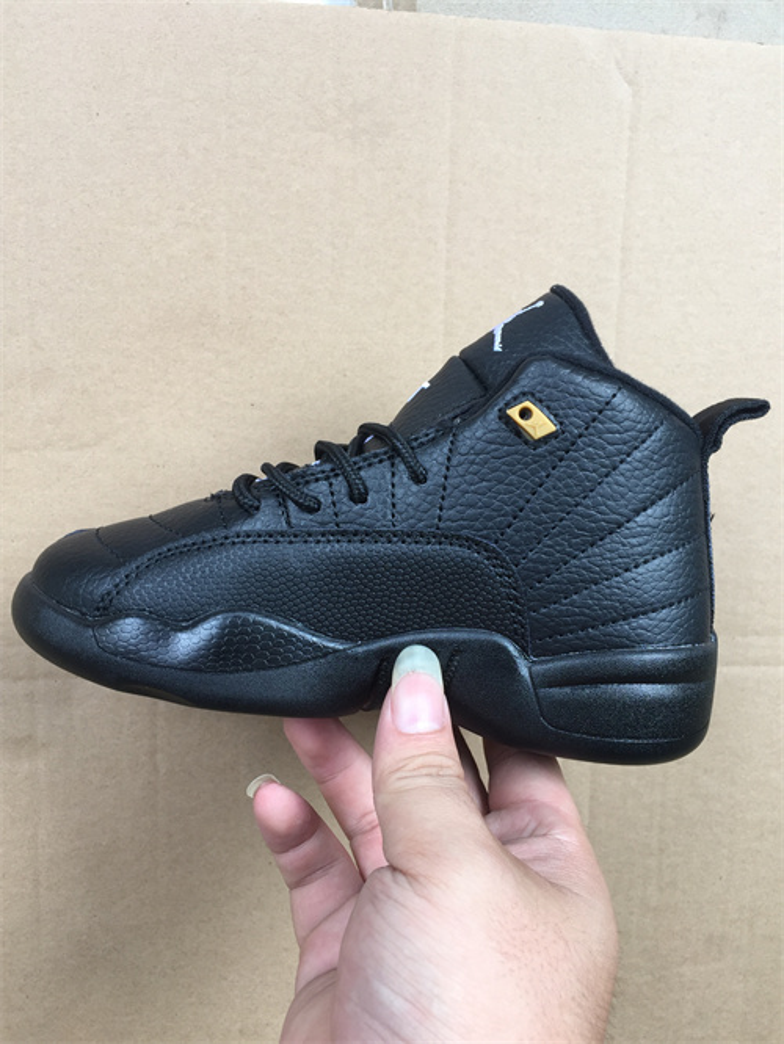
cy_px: 522
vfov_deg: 61.6
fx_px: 875
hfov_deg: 48.3
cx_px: 392
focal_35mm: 29
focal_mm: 4.15
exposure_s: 1/50
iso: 32
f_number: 2.2
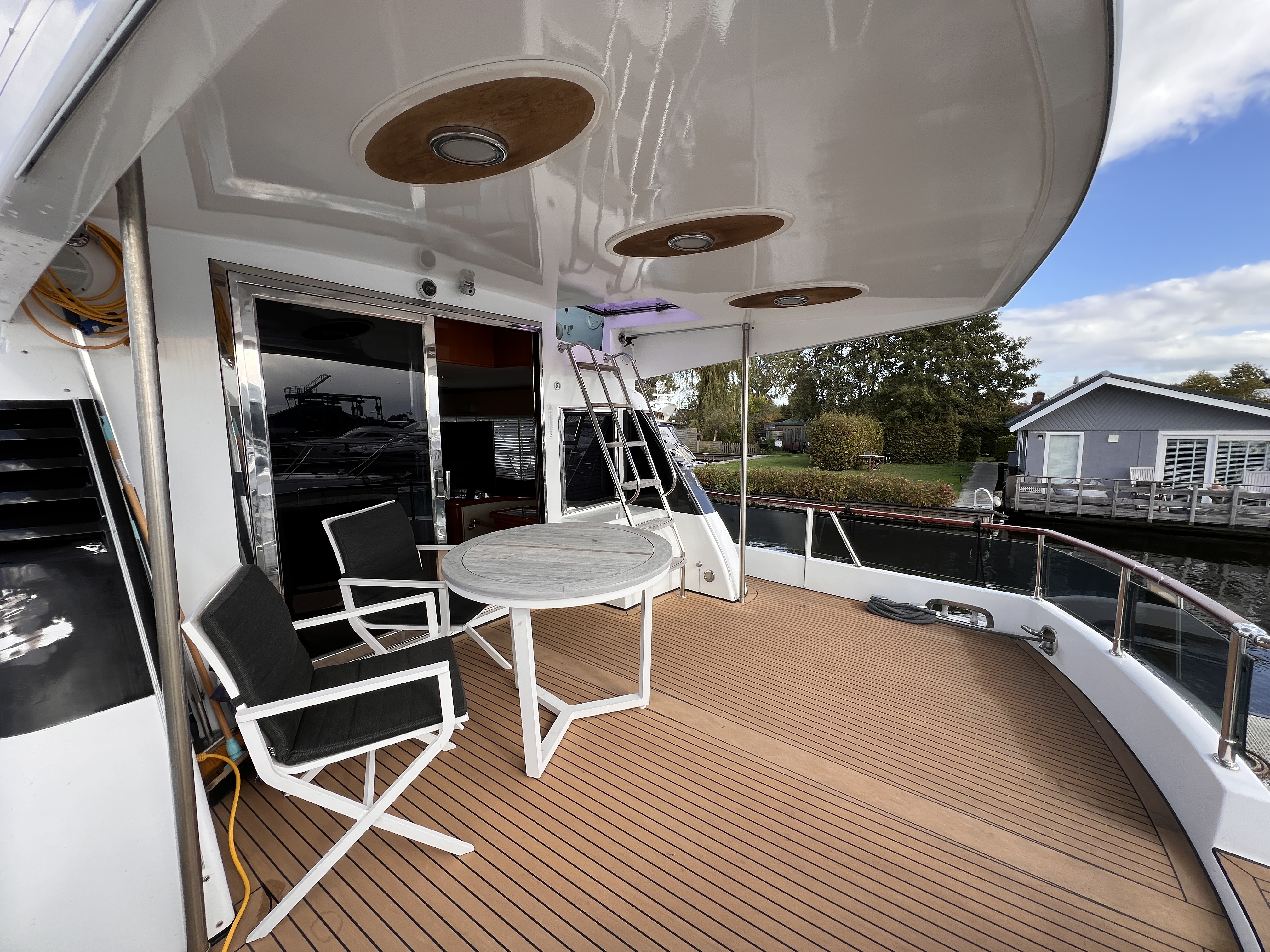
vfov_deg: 89.9
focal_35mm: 13
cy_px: 476
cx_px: 635
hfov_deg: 106.2
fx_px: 477
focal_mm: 1.57
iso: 32
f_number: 1.8
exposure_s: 1/344
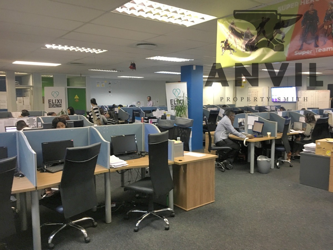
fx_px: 279
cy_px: 125
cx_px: 166
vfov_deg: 48.2
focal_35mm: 29
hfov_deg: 61.7
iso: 200
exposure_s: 1/33
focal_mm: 4.15
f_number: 2.2
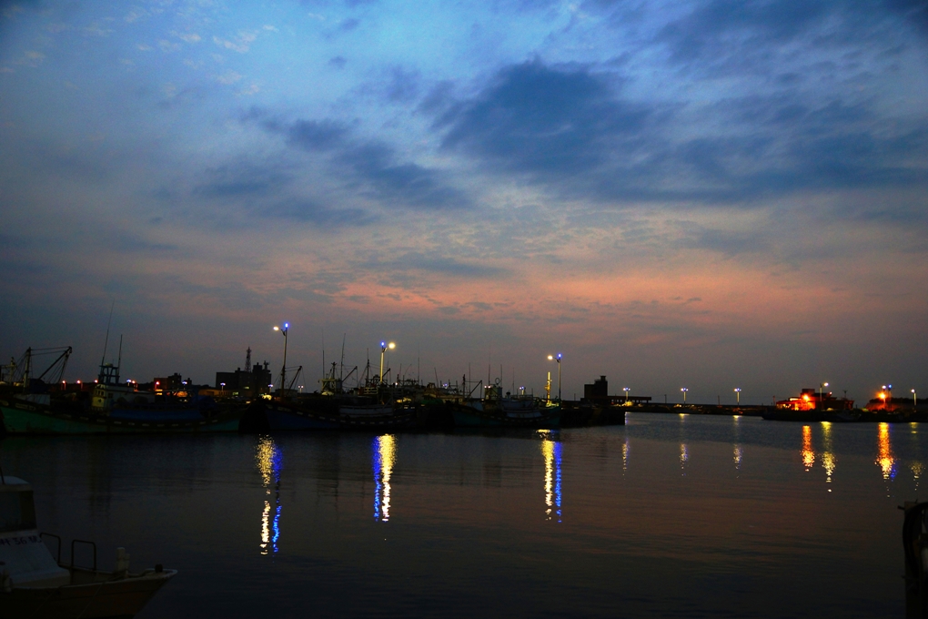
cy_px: 310
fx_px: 773
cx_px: 464
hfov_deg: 61.9
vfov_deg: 43.6
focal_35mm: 30
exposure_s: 1/6
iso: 200
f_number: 2.8
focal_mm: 20
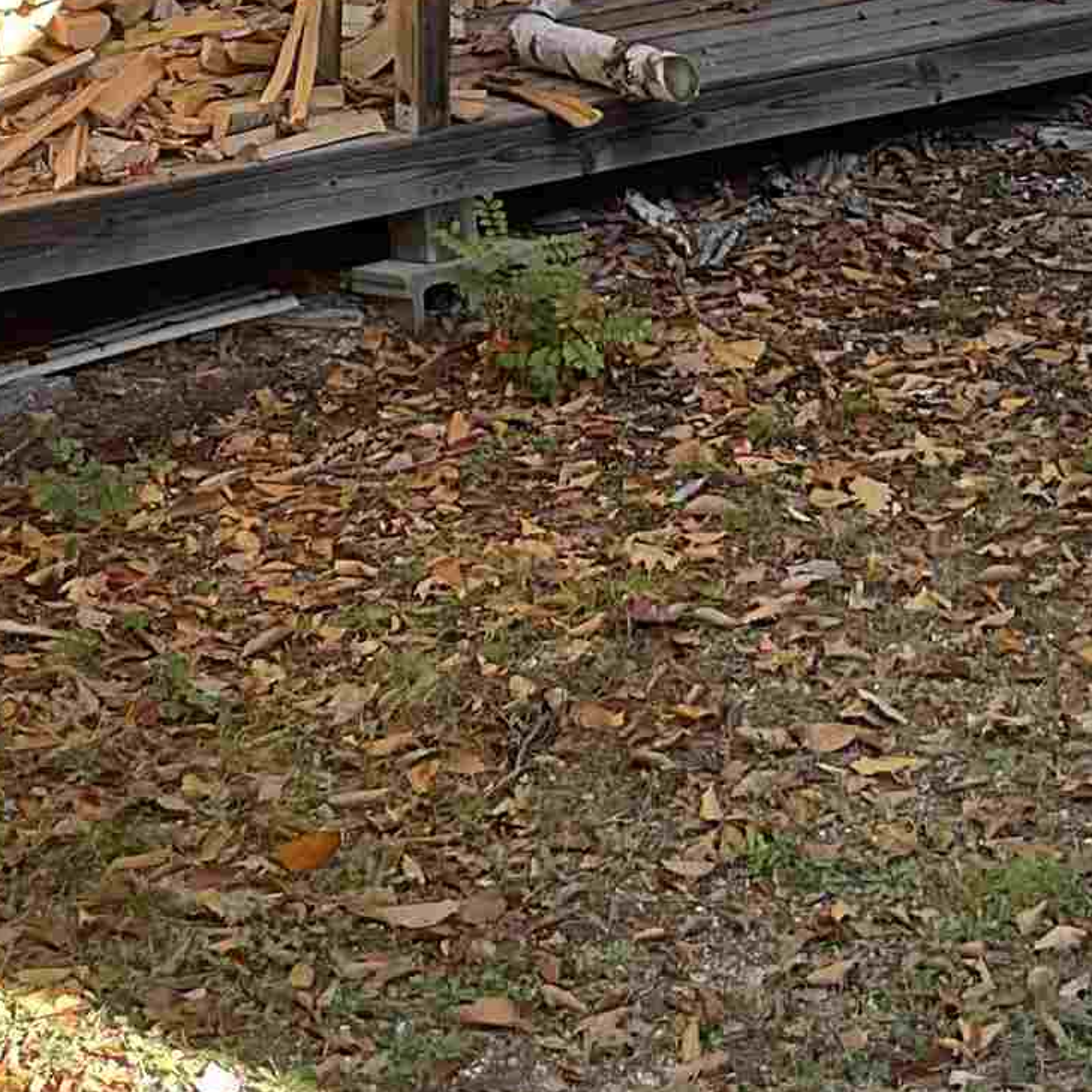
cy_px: -258
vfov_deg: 15.5
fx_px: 3855
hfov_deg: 16.1
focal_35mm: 108
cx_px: 724
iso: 20
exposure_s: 1/120
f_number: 1.8
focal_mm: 3
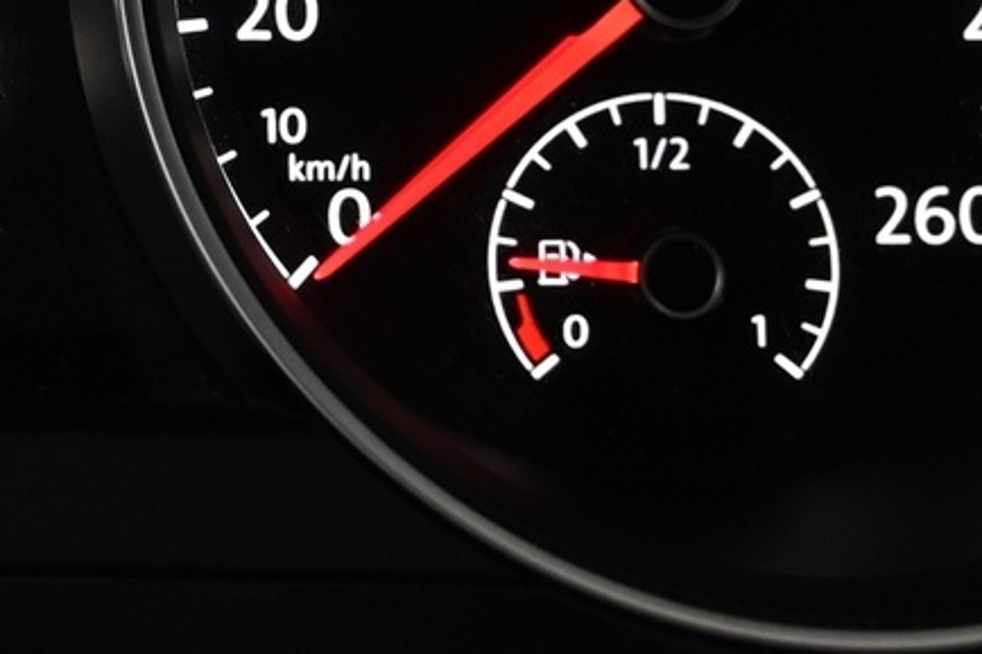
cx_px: -229
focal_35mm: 112
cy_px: -215
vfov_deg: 11.9
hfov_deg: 17.3
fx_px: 3054
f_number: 3.8
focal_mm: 20
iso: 1400
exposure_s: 1/30
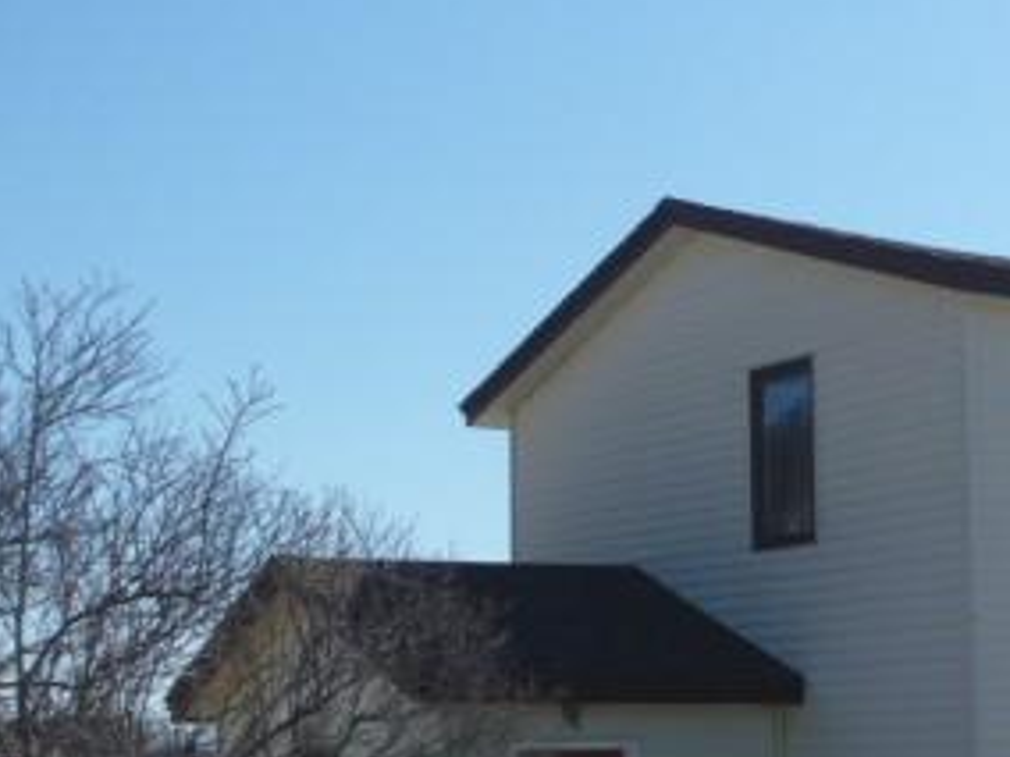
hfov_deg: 23.3
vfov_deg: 18.4
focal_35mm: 79
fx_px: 2305
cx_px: 1102
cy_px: 654
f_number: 5.6
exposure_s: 1/400
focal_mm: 6.3
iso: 80
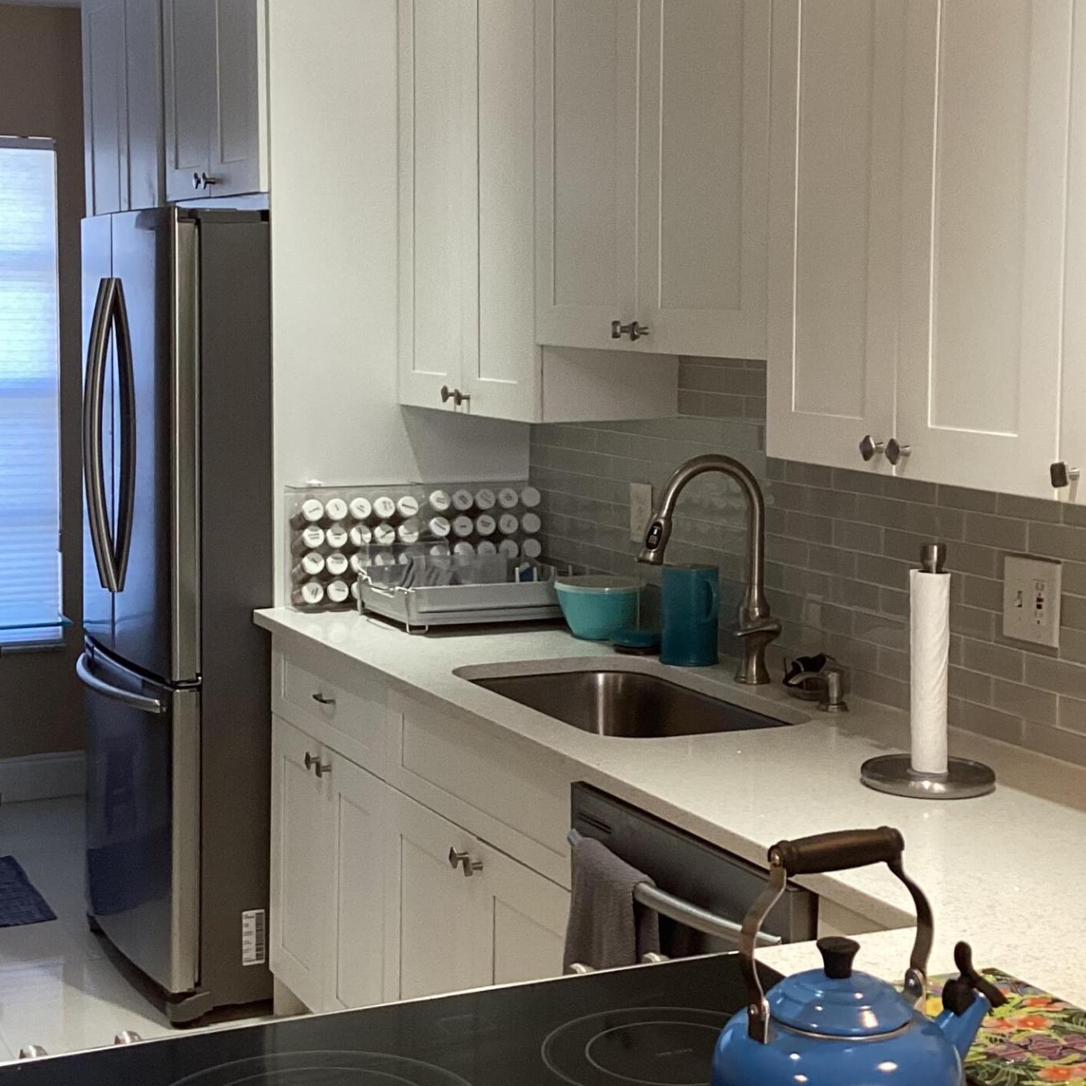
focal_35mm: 58
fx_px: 2059
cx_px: 519
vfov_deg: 29.5
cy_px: 492
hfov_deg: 29.5
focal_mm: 3.3
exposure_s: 1/120
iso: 100
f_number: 2.4
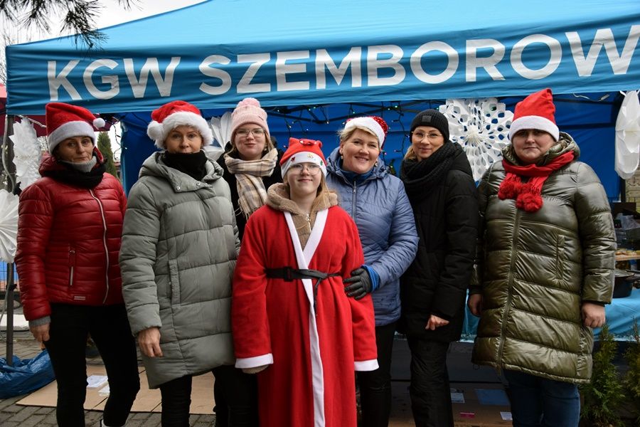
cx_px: 320
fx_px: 667
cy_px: 214
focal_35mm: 38
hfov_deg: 51.3
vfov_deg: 35.5
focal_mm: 25
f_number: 4
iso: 200
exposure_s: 1/80
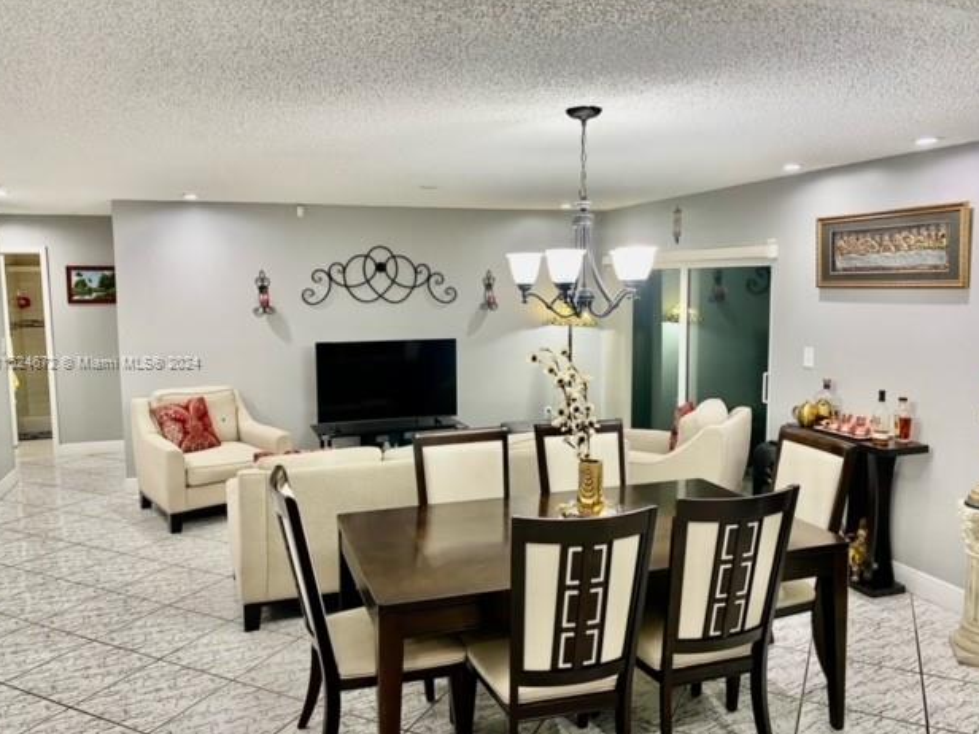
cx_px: 488
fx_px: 764
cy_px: 364
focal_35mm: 27
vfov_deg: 51.4
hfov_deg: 65.3
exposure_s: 1/60
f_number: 1.8
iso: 100
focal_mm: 4.25
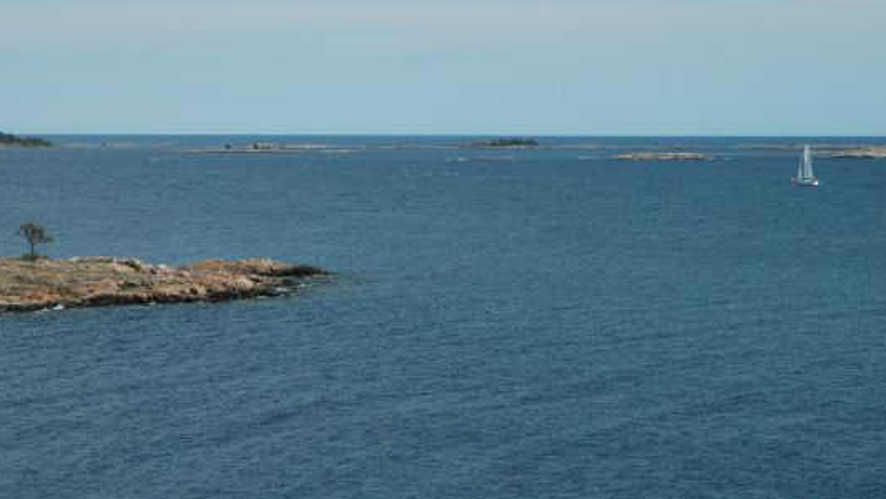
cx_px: 445
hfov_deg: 16.3
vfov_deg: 9.2
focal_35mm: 132
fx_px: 3102
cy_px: 158
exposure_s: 1/800
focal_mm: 70
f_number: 14
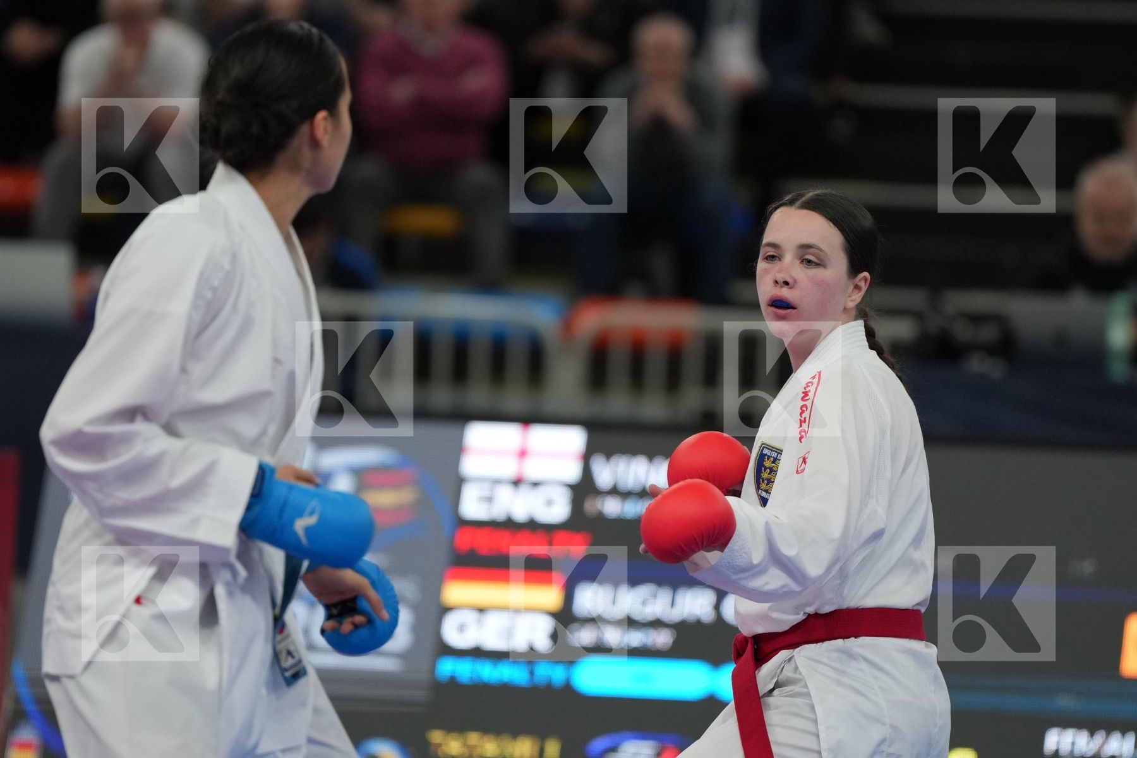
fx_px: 9474
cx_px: 568
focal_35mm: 300
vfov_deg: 4.6
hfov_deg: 6.9
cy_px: 379
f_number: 2.8
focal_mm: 200
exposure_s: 1/1000
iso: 1600
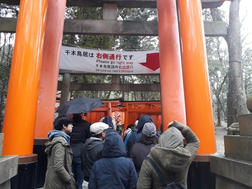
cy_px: 94
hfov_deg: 65.3
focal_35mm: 27
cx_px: 126
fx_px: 197
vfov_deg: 51.4
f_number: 1.7
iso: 80
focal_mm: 3.71
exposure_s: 1/40
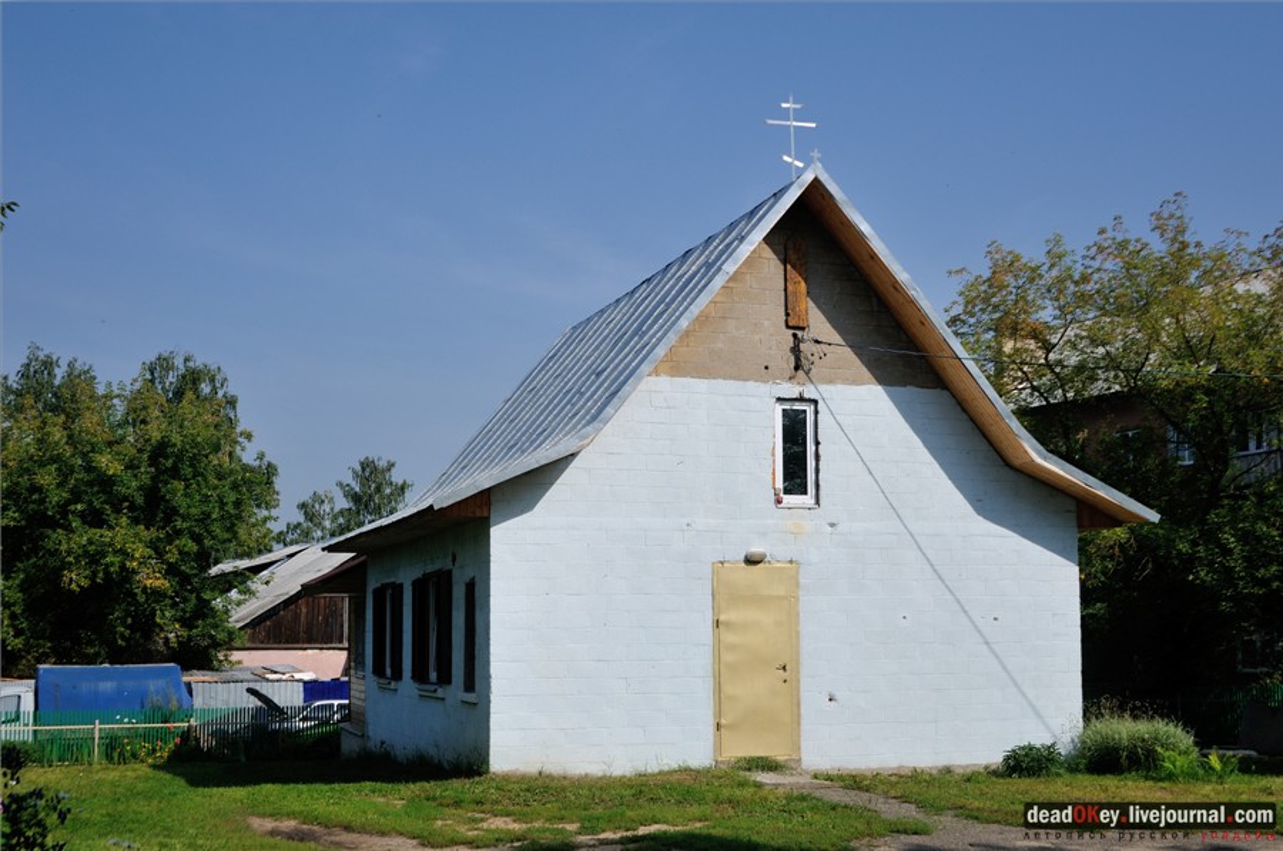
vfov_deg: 28.0
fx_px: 1708
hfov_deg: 41.2
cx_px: 642
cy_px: 426
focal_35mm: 48
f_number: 7.1
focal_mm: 32
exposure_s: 1/800
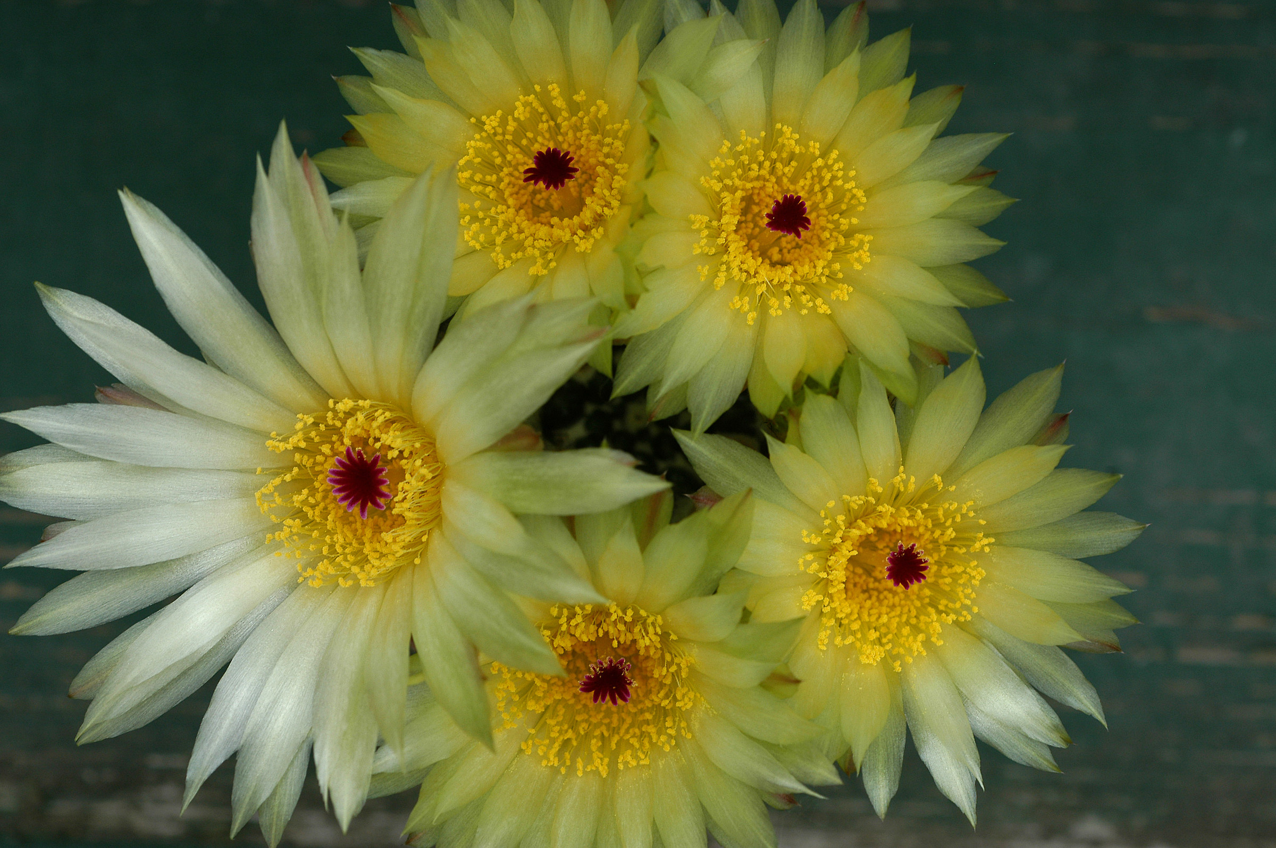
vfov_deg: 15.2
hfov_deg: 22.6
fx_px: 3187
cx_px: 638
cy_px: 424
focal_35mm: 90
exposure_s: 1/200
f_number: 7.1
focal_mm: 60
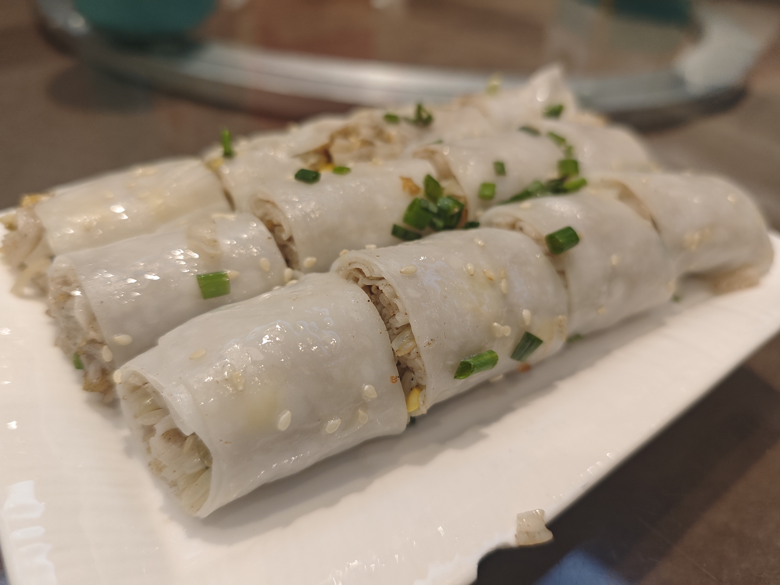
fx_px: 518
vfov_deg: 58.9
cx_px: 390
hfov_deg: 73.9
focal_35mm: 23
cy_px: 292
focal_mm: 6.55
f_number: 1.6
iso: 500
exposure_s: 1/100
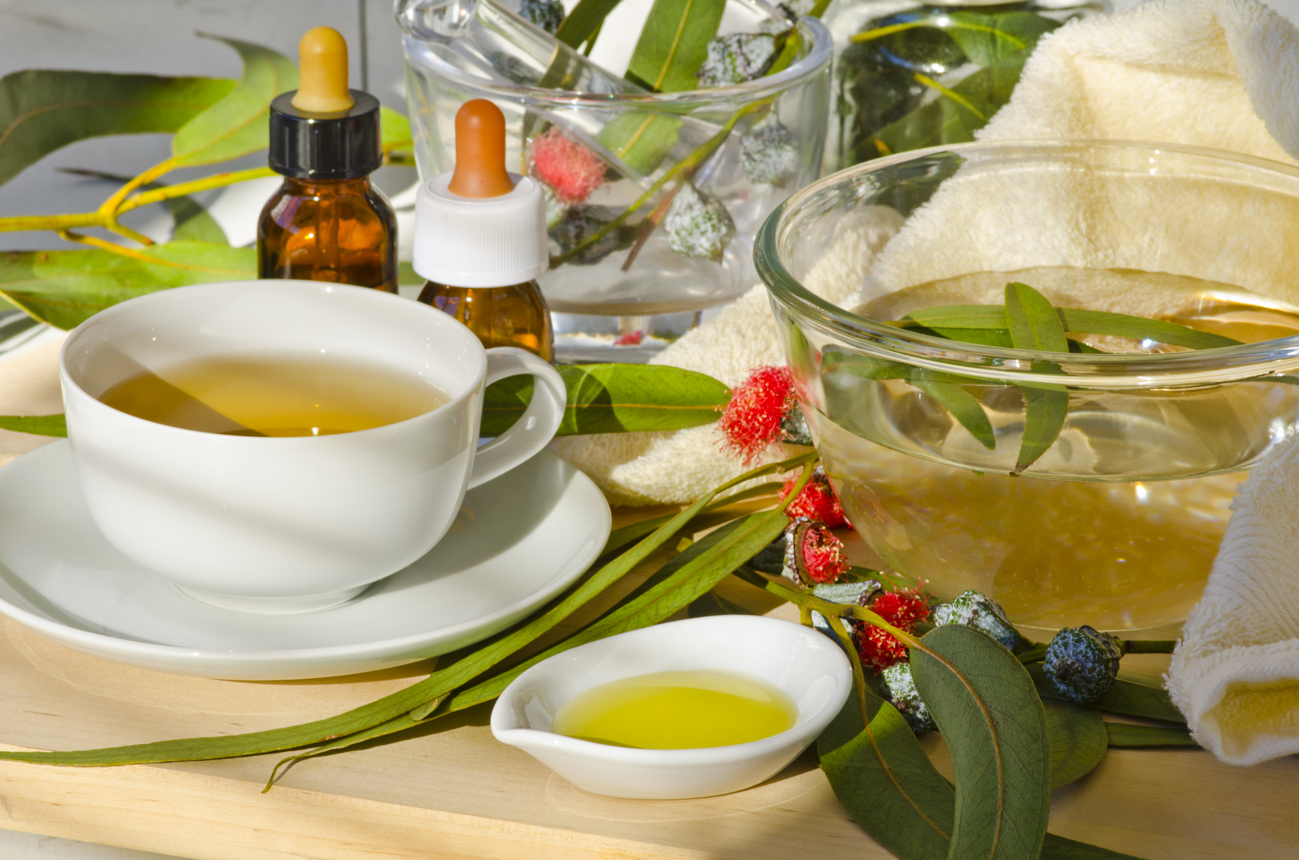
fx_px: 5671
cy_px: 430
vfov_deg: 8.7
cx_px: 650
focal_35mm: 158
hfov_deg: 13.1
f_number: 16
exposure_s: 1/20
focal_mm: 105
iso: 100
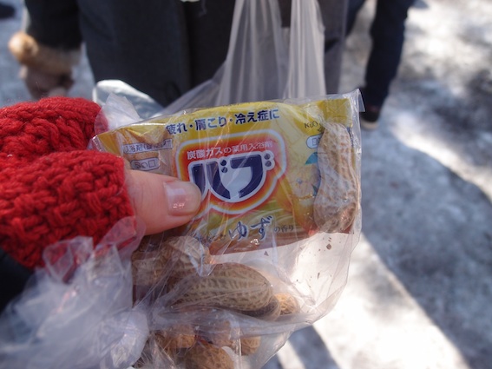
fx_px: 398
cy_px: 184
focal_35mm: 28
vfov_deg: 49.7
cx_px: 246
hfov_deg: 63.5
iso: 100
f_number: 2.5
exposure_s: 1/200
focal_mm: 6
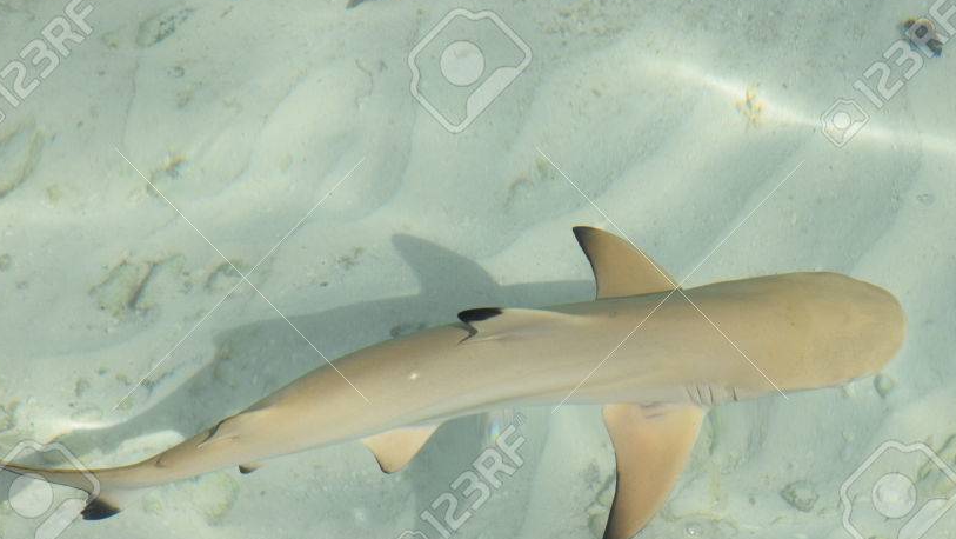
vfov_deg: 3.9
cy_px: 454
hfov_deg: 6.9
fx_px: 7958
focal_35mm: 314
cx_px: 676
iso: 200
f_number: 11
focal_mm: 125
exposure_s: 1/500
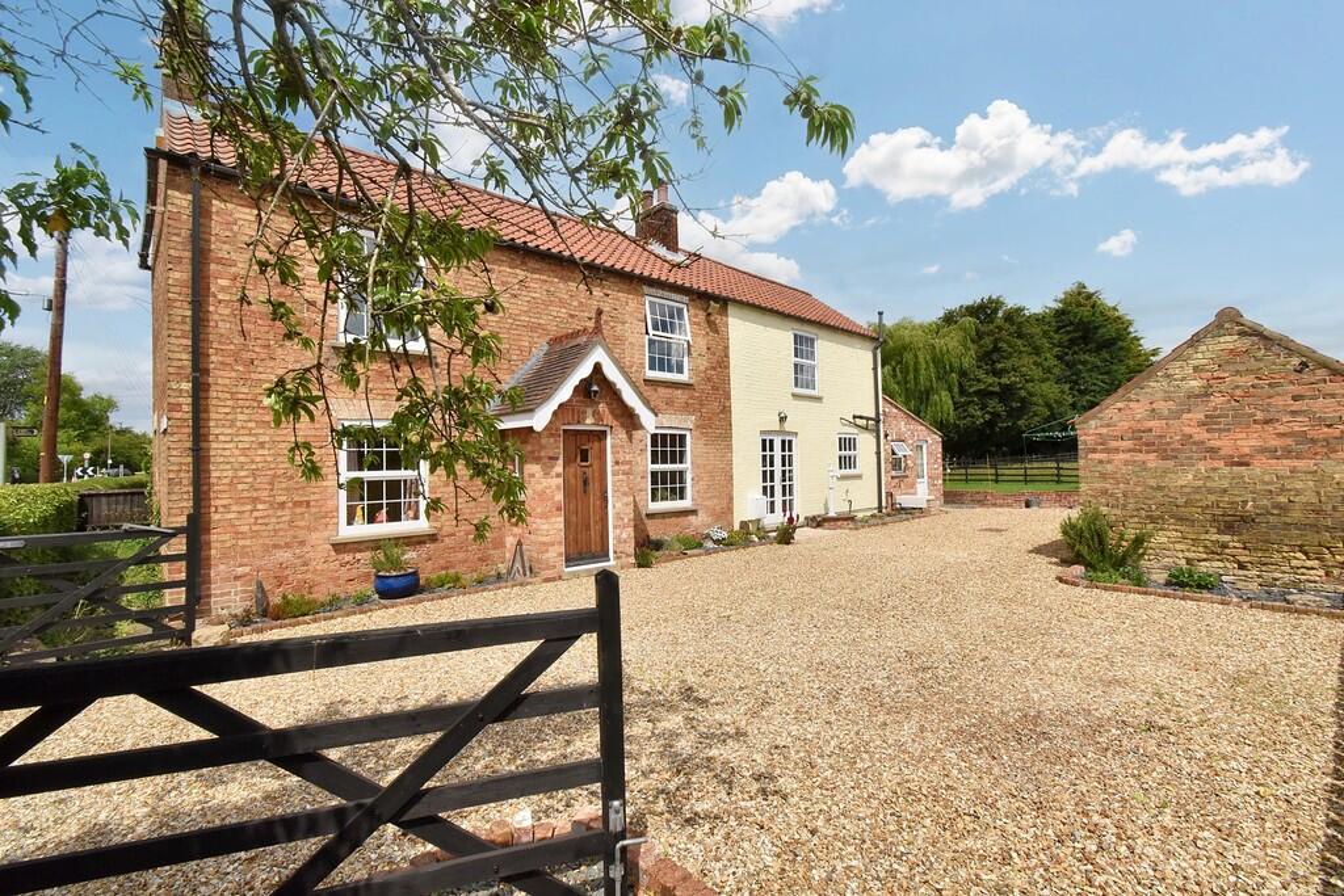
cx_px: 672
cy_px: 448
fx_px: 560
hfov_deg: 100.4
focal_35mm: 15
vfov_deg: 77.3
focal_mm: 10
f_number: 16
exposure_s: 1/1000
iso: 800
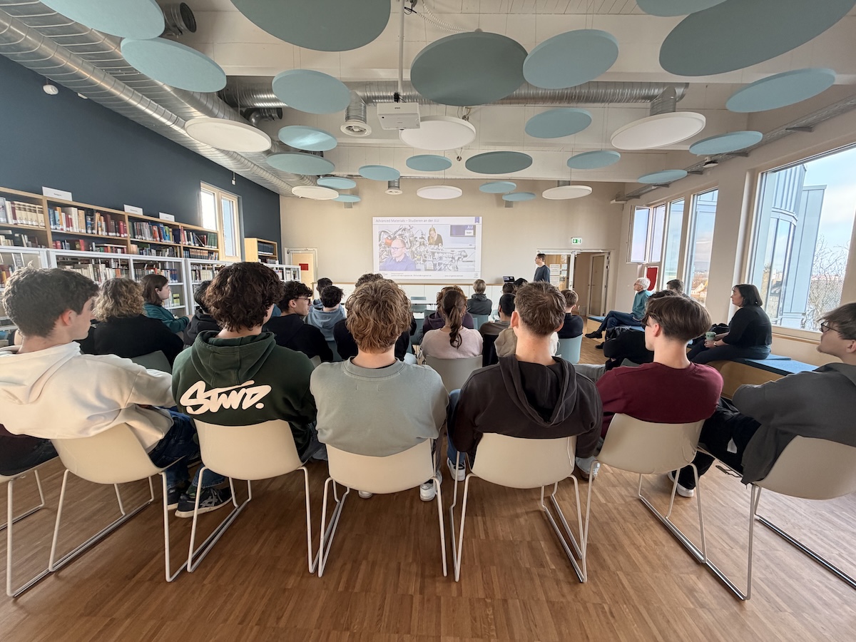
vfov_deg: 85.7
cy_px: 321
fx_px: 346
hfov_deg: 102.1
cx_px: 428
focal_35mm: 14
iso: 160
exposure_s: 1/121
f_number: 2.2
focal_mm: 2.22
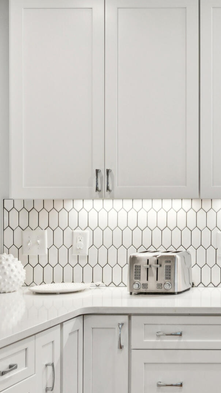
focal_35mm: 70
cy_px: 177
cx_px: 378
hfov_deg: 15.3
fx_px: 729
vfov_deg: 30.1
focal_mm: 24
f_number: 7.1
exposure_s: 1/25
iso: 400
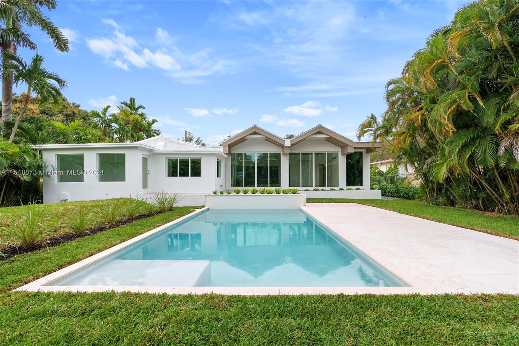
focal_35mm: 16
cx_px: 260
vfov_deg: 73.7
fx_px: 231
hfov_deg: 96.7
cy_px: 173
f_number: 9
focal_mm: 16
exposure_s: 1/160
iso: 200
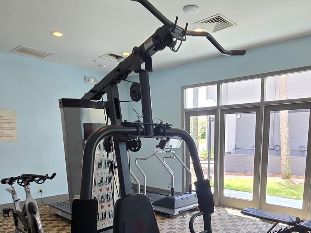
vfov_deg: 50.0
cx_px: 199
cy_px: 185
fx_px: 234
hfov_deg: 66.0
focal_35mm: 26
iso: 64
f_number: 2.2
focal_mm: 2.2
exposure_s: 1/60
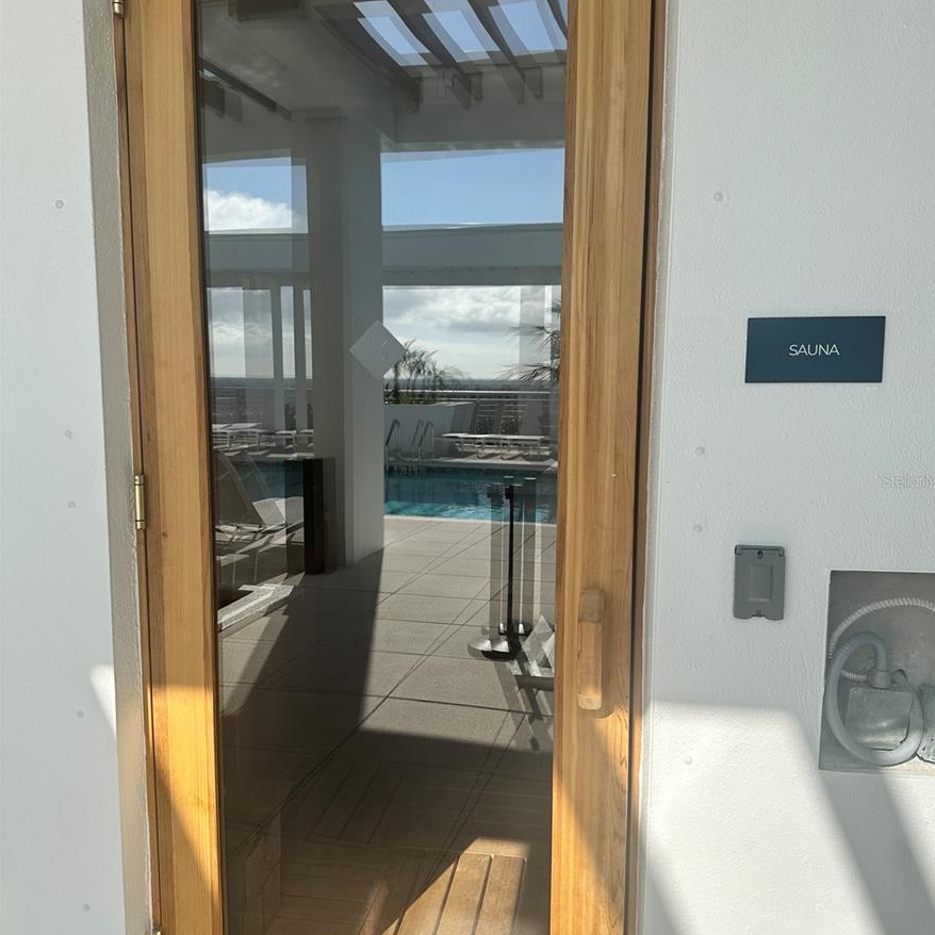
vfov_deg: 55.6
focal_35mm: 29
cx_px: 478
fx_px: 886
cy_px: 480
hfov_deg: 55.6
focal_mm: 6.86
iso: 80
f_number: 1.78
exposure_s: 1/4184
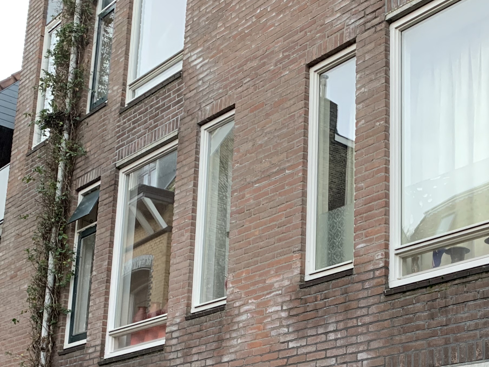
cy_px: 326
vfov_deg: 24.6
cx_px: 385
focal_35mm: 58
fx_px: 819
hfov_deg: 32.4
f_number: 1.8
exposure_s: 1/60
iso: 160
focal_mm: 4.25
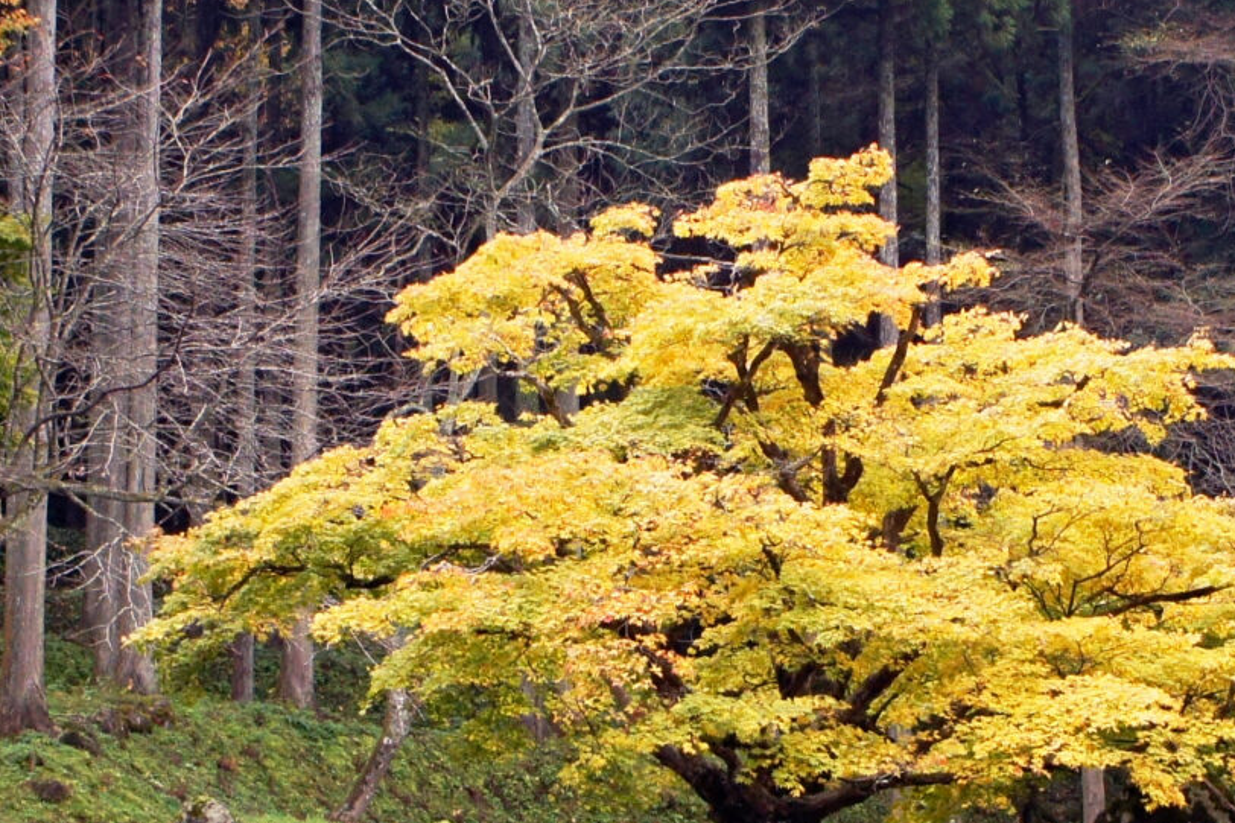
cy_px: 365
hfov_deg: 19.6
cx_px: 754
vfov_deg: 13.2
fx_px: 3567
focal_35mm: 104
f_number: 8
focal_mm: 22
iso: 800
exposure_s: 1/40
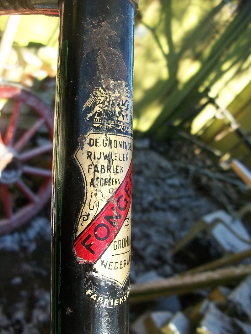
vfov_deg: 56.8
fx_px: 309
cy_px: 167
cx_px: 126
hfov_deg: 44.2
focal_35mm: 32
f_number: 2.9
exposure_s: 1/125
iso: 80
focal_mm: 5.7
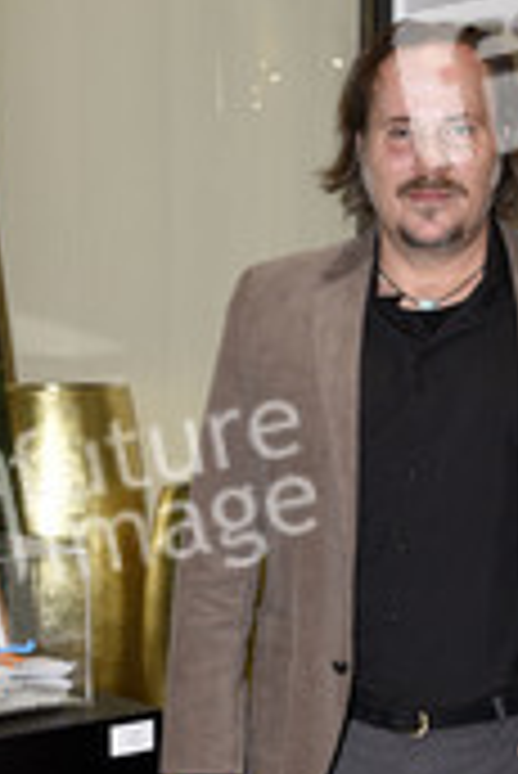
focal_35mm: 72
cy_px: 734
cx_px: 216
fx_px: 1551
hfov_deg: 18.9
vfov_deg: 26.8
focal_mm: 31
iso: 640
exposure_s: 1/125
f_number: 6.3
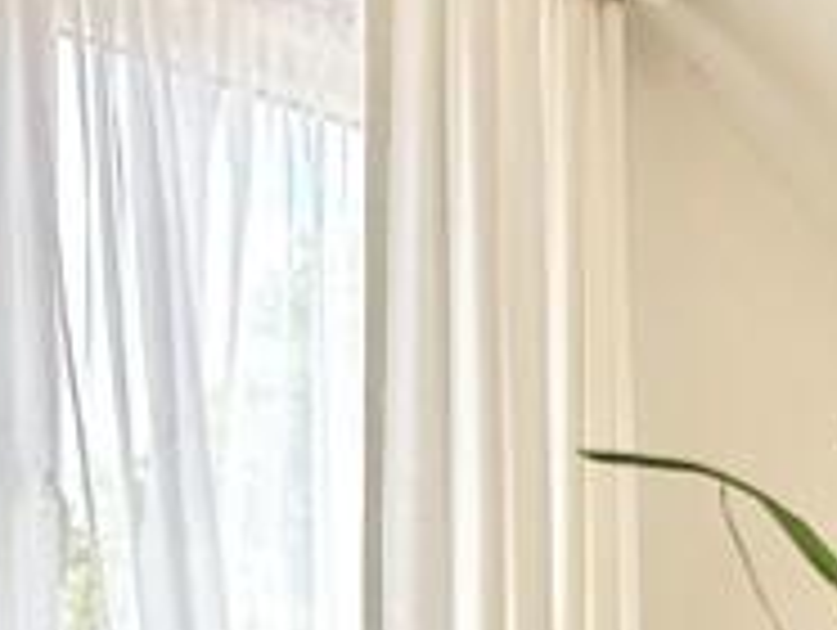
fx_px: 1864
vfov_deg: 16.4
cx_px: 648
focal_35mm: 77
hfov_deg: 25.0
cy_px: 1098
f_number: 2.2
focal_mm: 2.22
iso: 64
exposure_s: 1/285
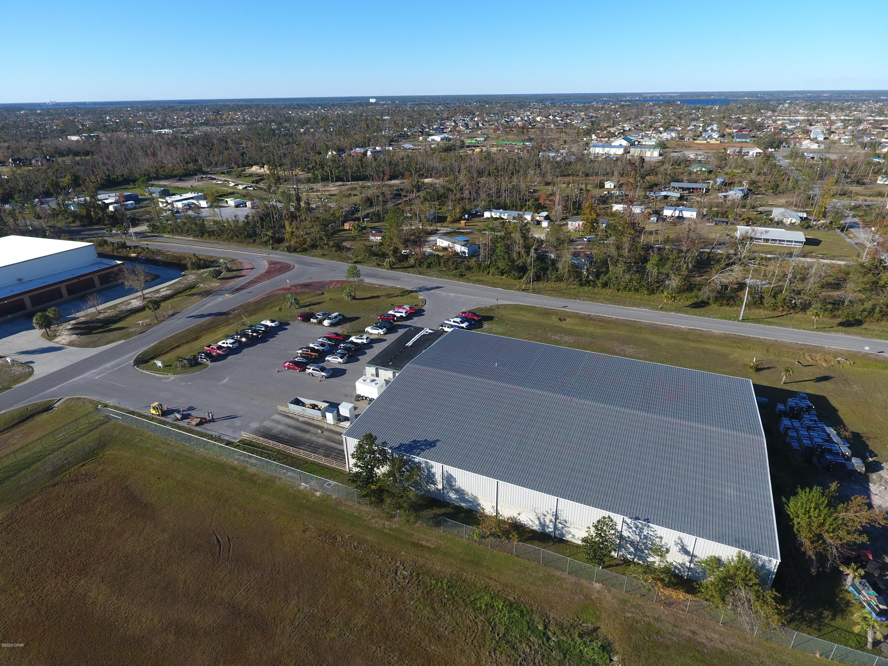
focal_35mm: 20
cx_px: 444
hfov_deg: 81.7
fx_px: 513
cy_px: 333
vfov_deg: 66.0
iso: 100
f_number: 2.8
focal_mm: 3.61
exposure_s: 1/646
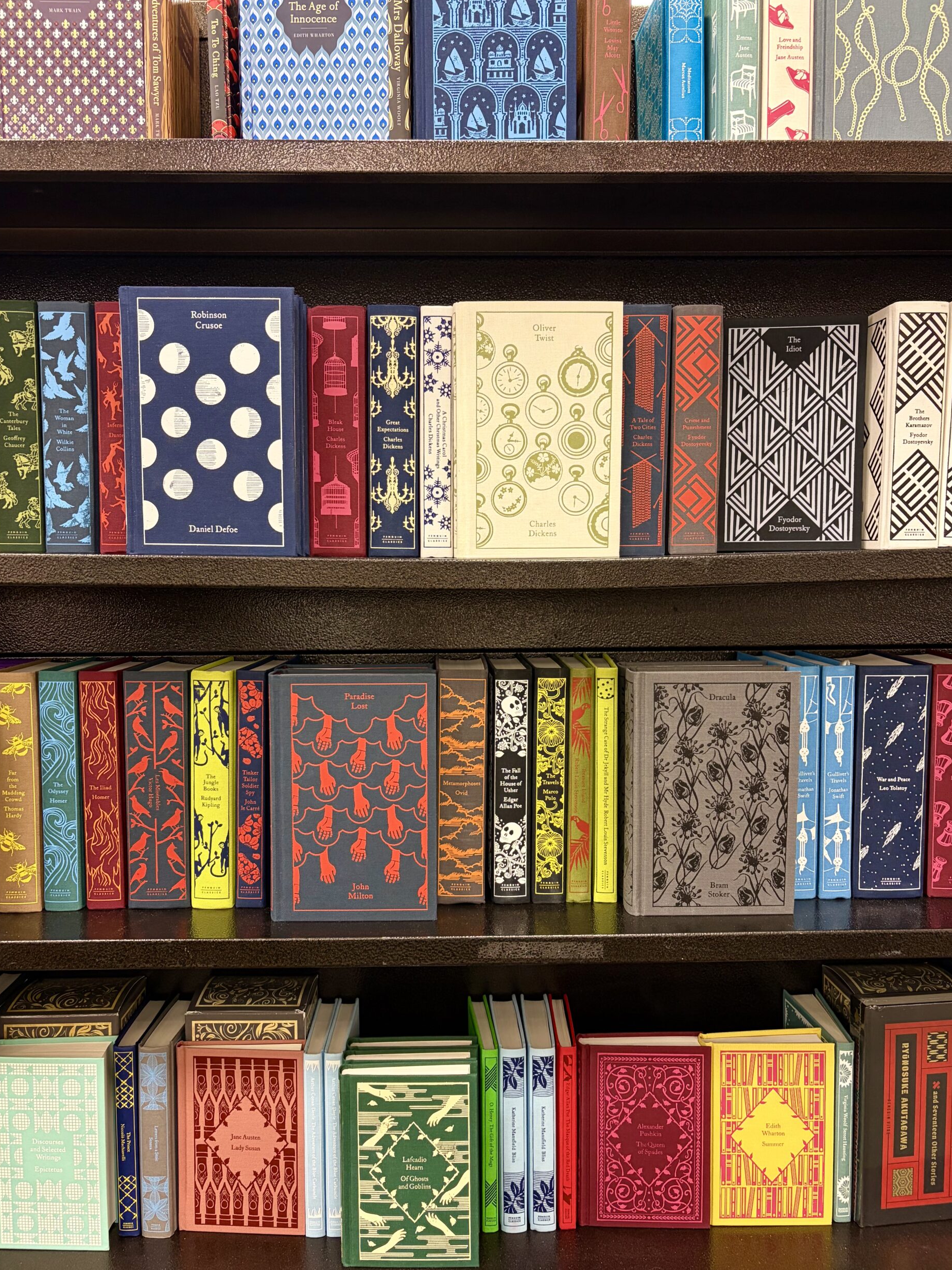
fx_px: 990
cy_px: 646
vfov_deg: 65.3
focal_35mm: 27
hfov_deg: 51.4
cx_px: 463
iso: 200
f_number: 1.6
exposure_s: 1/60
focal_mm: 5.96
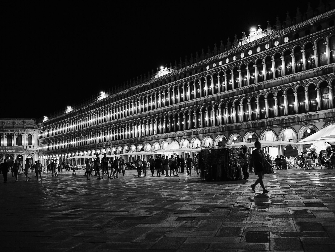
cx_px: 146
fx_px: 368
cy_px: 126
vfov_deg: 37.7
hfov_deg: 48.9
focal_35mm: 38
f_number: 2
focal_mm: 23
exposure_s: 1/70
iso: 3200
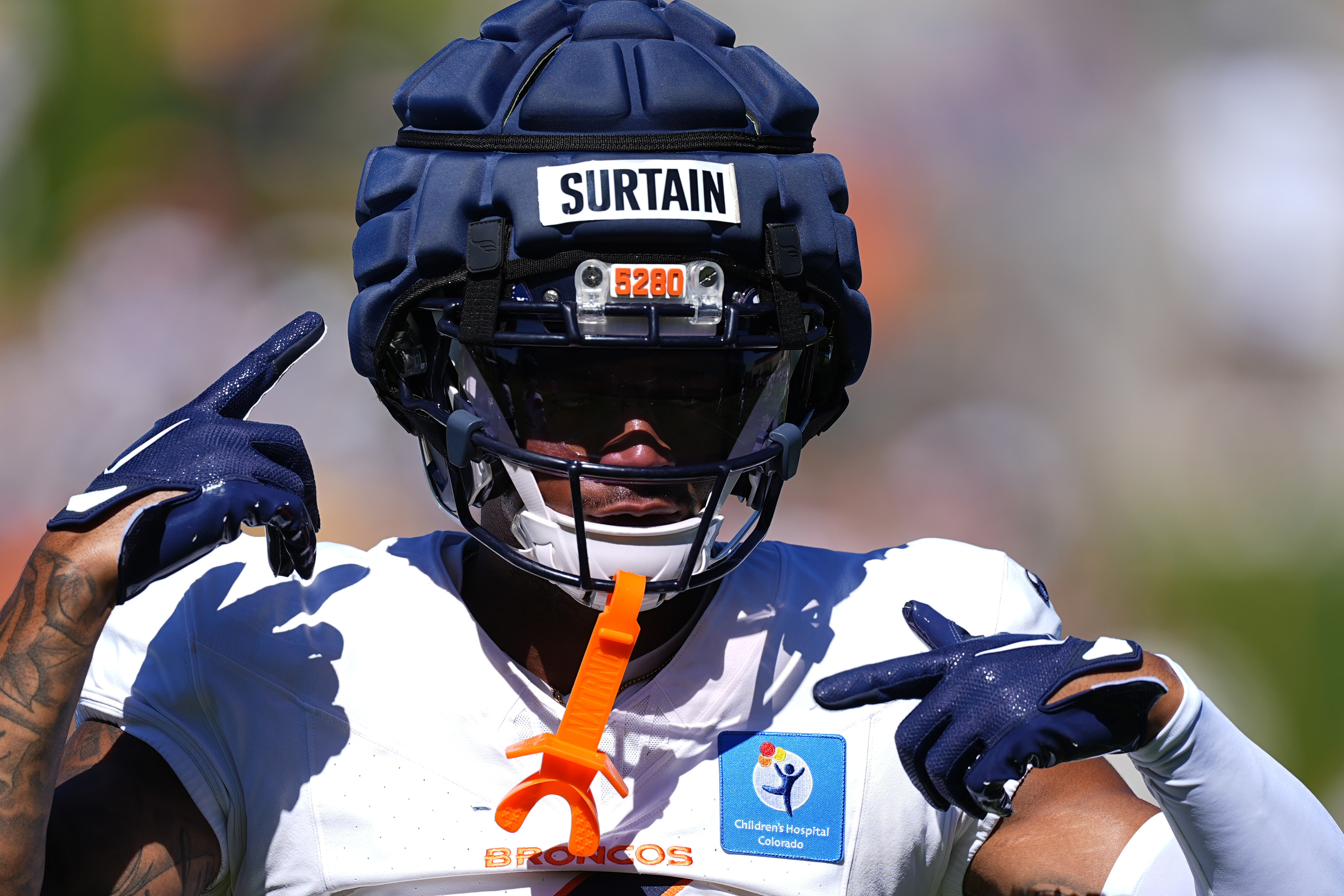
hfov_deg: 2.3
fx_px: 34195
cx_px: 728
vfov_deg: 1.5
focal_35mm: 916
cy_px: 624
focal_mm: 600
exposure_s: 1/1600
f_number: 4
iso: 125
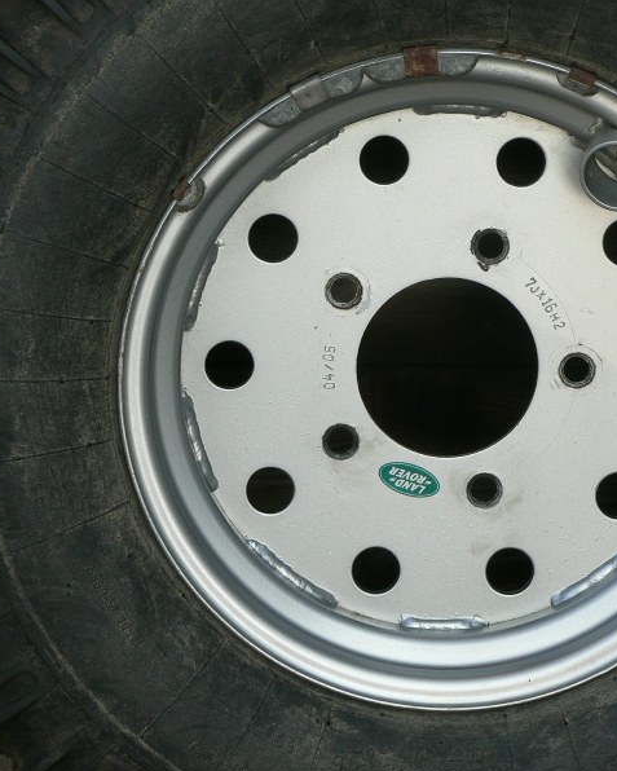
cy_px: 387
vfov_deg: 11.2
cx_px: 435
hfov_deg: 8.9
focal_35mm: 173
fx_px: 3948
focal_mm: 22.1
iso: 100
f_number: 4
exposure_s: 1/320
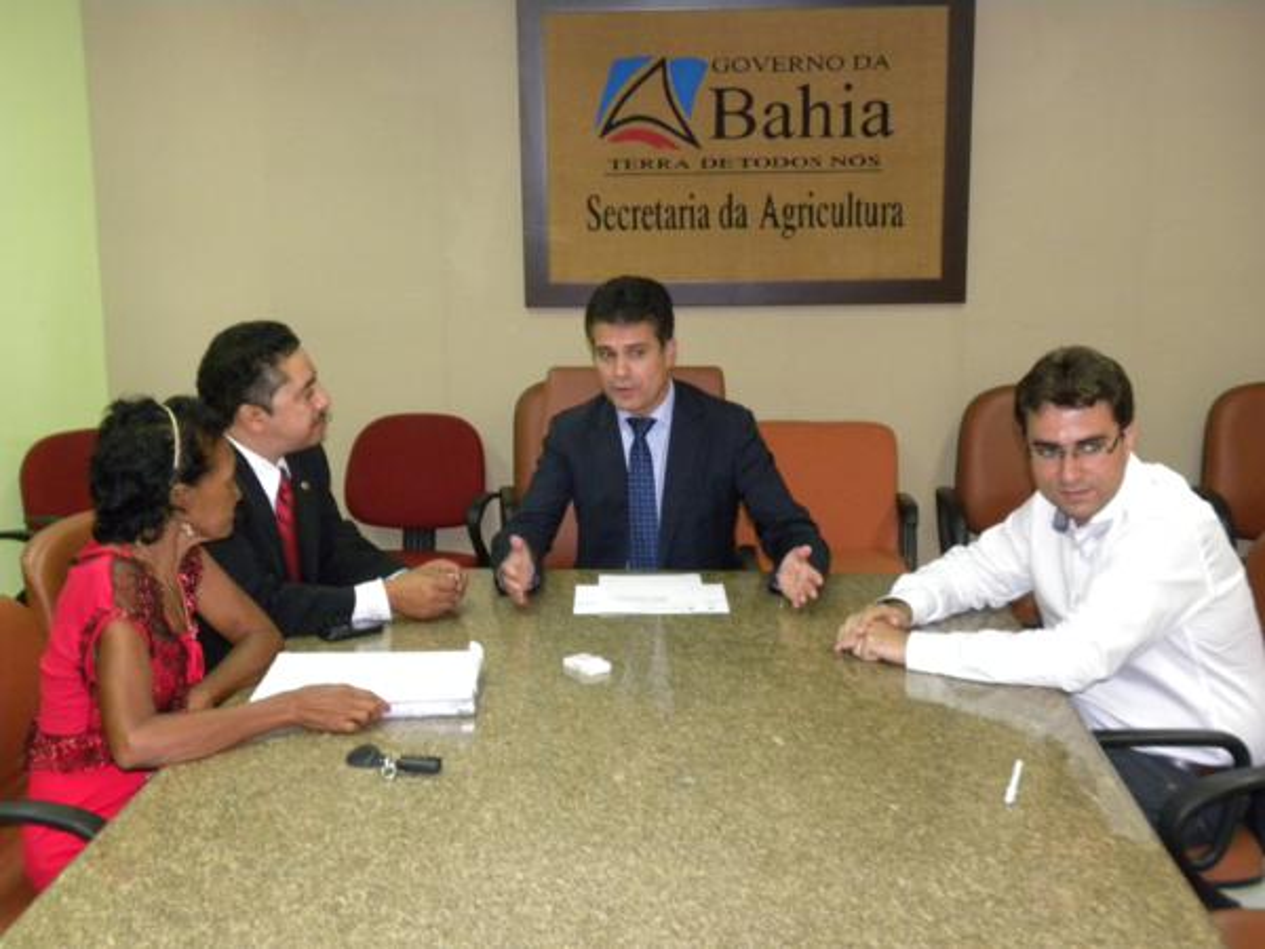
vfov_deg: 31.5
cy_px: 474
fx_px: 1681
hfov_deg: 41.2
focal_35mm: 46
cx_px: 632
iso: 400
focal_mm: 8.2
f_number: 3.2
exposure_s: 1/30
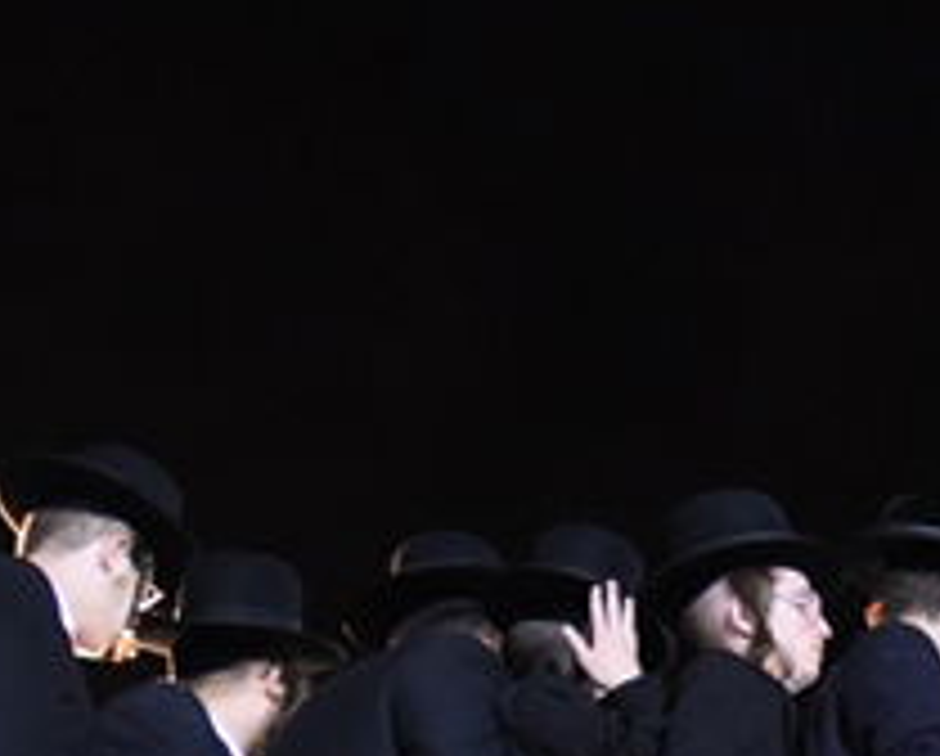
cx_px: 1273
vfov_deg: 18.9
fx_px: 2174
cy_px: 844
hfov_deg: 21.6
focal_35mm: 78
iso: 5000
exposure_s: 1/50
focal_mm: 17
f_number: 2.8
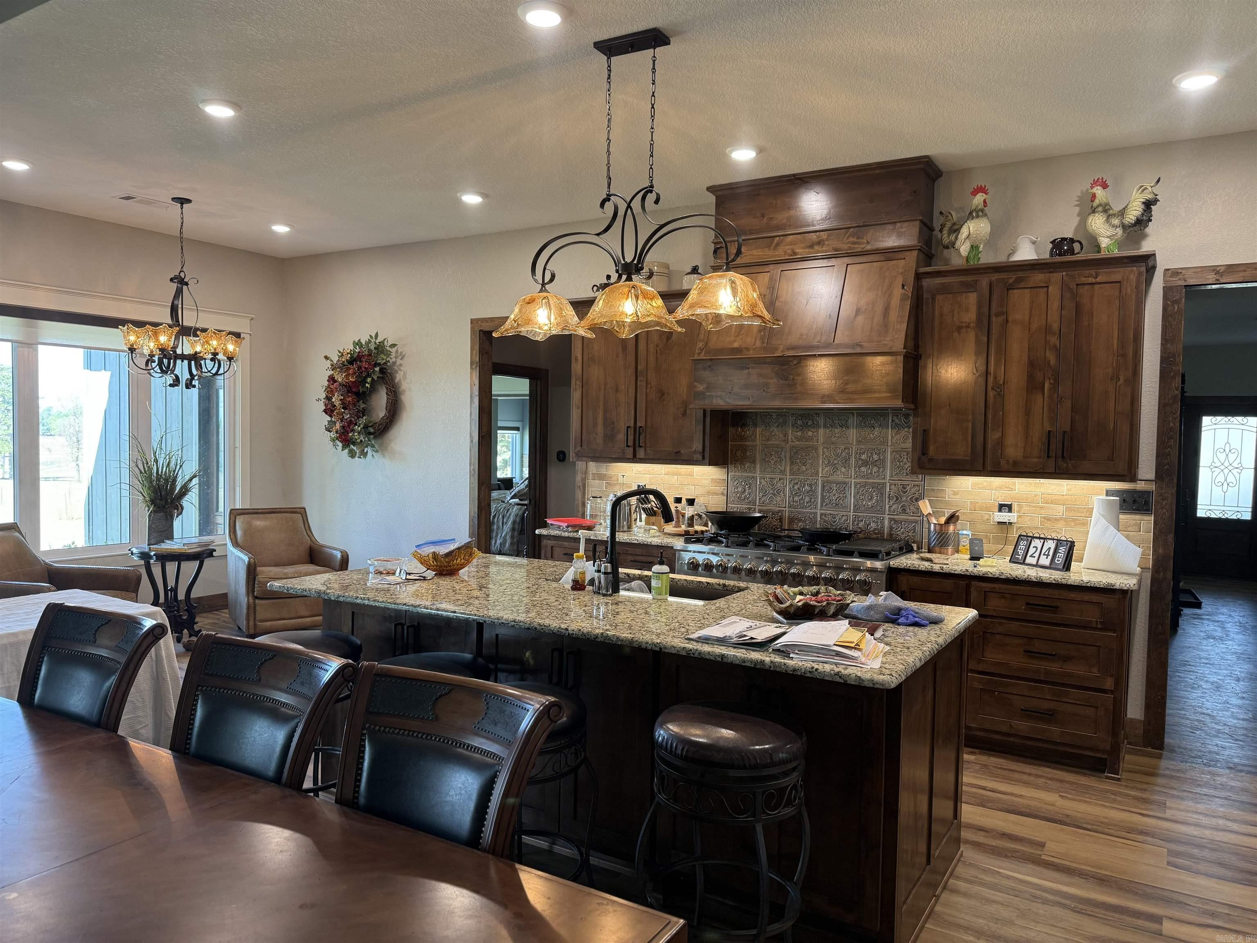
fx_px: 872
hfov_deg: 71.6
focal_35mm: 24
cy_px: 472
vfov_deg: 56.8
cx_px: 628
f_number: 1.78
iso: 125
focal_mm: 6.76
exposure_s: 1/60
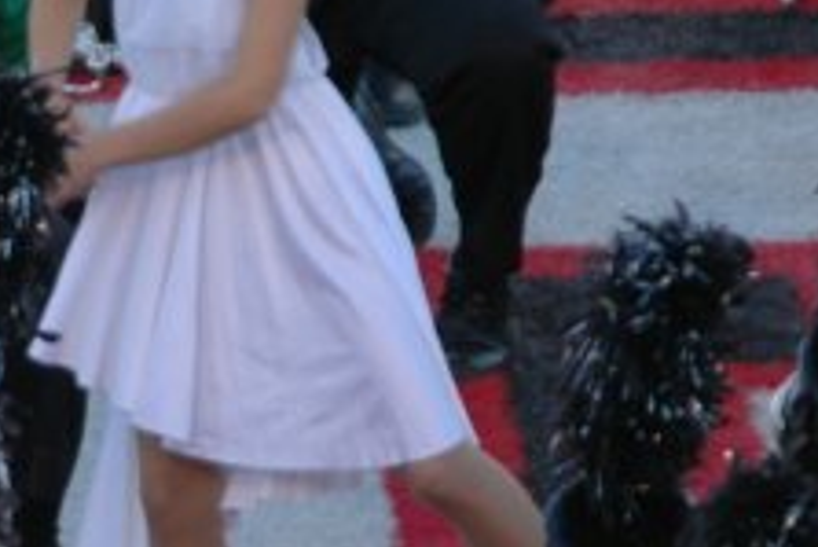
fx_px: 48837
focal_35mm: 2148
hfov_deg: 1.0
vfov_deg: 0.6
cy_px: 261
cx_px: 180
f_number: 5.6
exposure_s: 1/160
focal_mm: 400
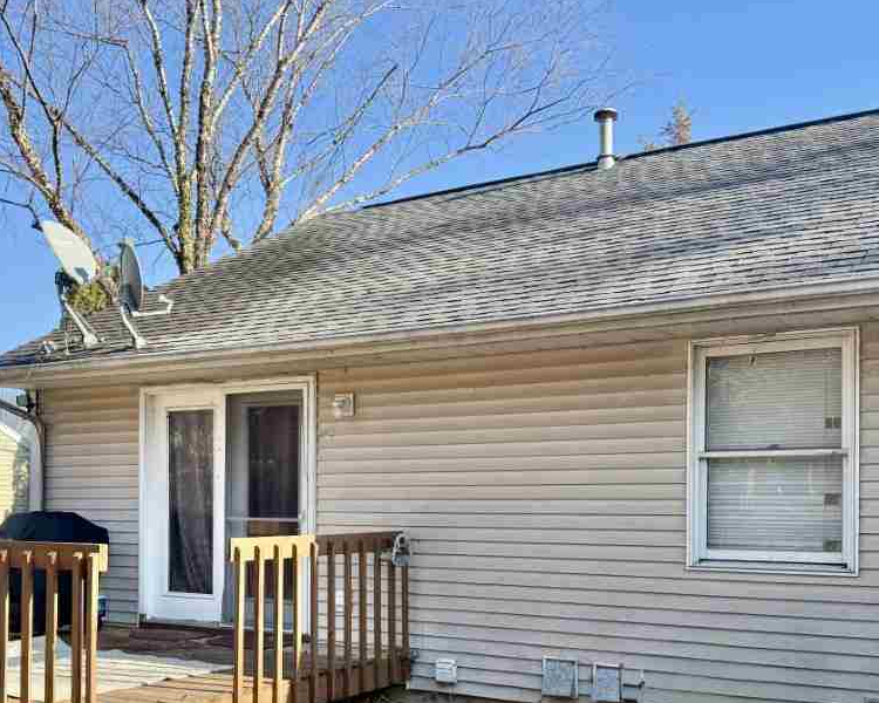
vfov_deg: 36.7
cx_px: 373
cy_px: 500
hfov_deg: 45.7
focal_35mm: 40
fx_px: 1041
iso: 80
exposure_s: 1/1812
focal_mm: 6.76
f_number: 1.78
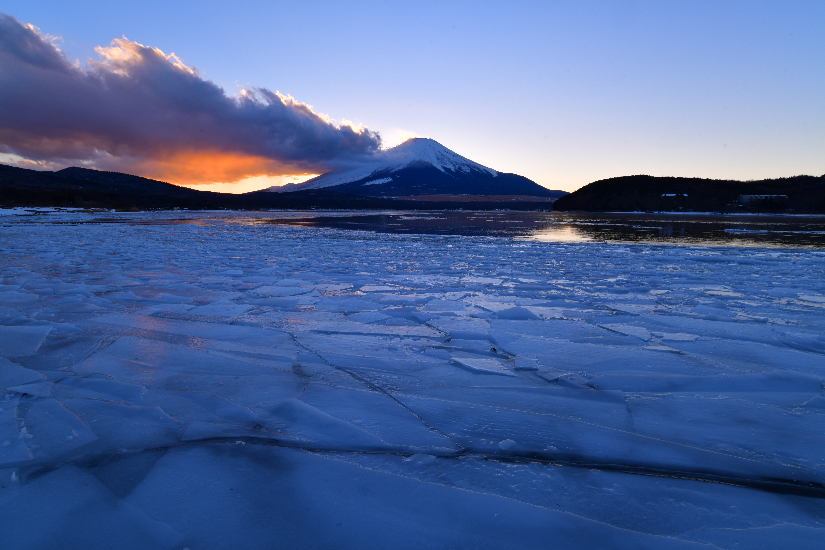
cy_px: 275
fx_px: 412
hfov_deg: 90.0
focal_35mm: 18
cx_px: 412
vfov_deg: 67.4
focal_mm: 18
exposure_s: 1/20
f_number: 14
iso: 64
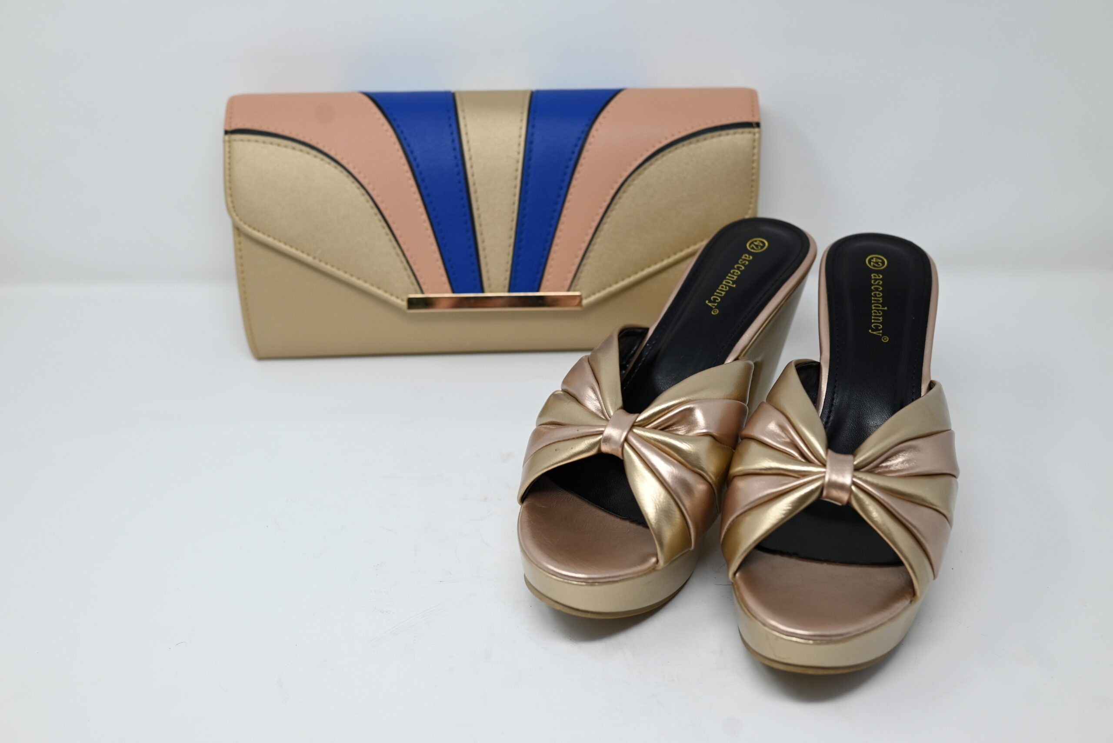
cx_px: 556
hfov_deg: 48.4
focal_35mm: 40
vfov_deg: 33.4
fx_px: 1237
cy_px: 372
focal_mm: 40
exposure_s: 1/250
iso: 400
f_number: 4.5
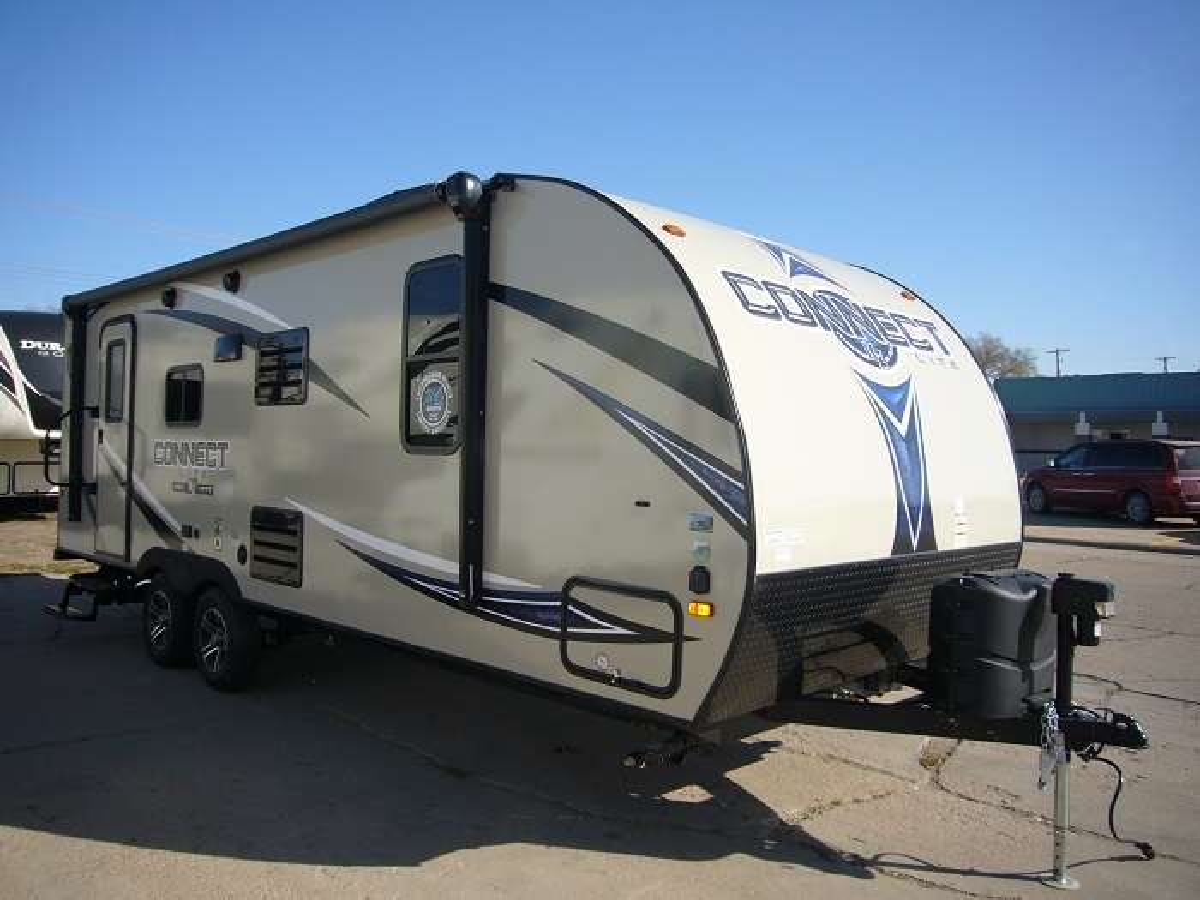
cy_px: 450
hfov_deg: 63.4
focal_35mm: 28
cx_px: 600
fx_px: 971
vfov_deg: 49.7
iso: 80
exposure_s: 1/320
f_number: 5.6
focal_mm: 4.6
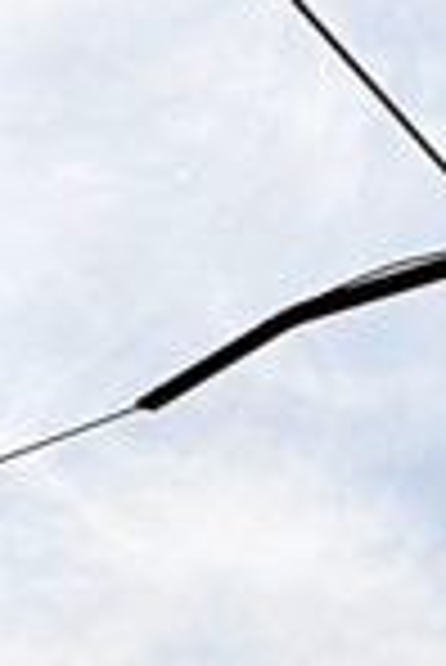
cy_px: 1026
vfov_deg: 9.4
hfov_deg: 6.3
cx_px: -536
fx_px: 3912
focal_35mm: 211
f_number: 11
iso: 200
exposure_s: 1/500
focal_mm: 26
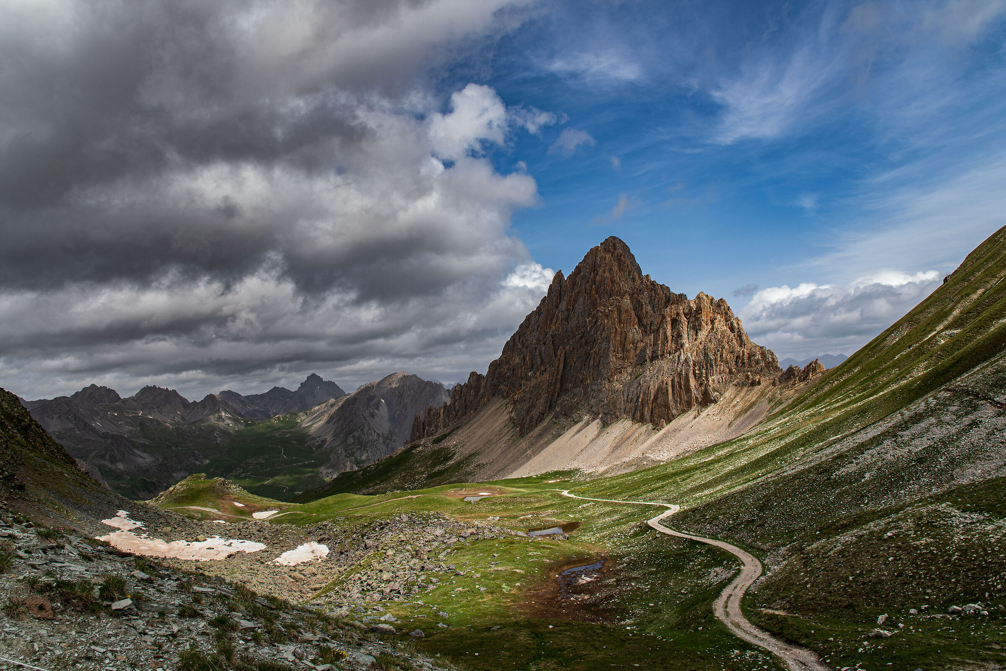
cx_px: 503
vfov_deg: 53.1
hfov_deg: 73.7
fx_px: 671
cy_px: 336
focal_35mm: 24
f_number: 8
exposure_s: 1/160
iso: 100
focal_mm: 16
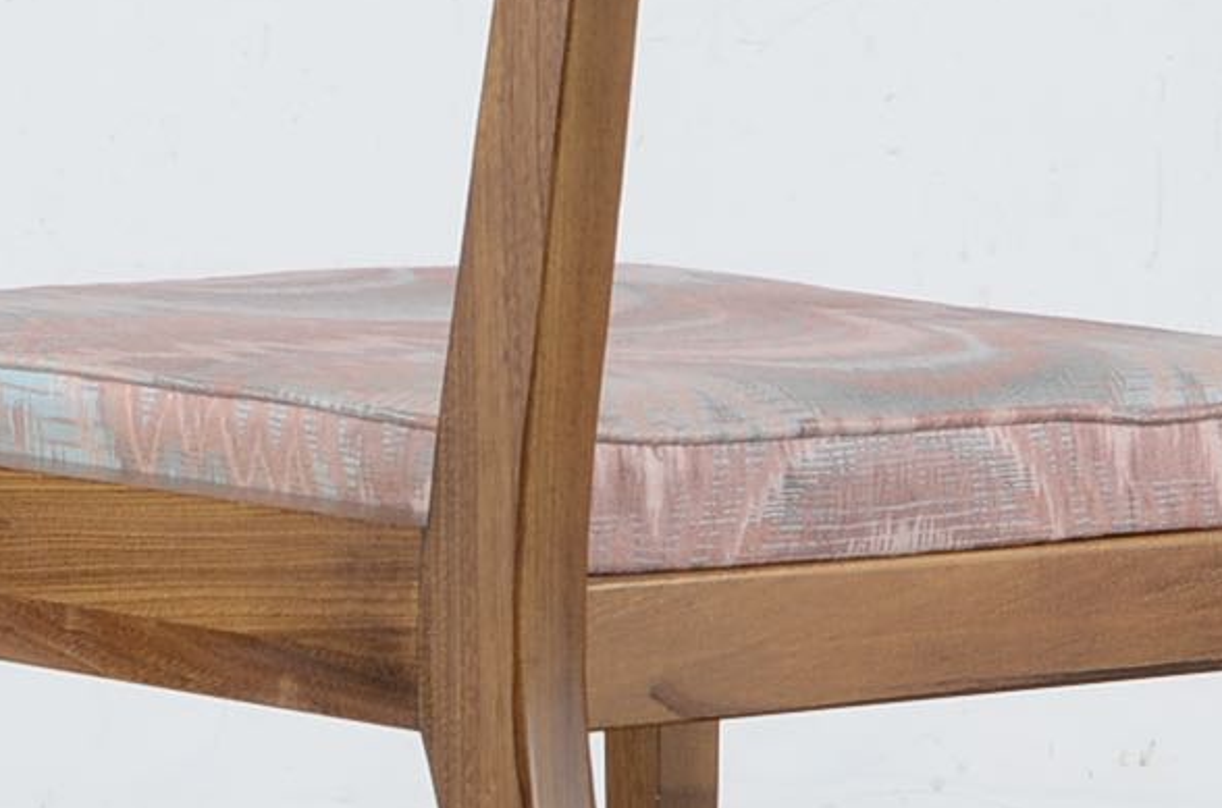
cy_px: 517
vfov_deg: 6.2
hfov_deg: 9.4
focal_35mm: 220
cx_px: 547
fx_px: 7453
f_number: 6.3
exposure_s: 1/125
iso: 100
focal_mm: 35
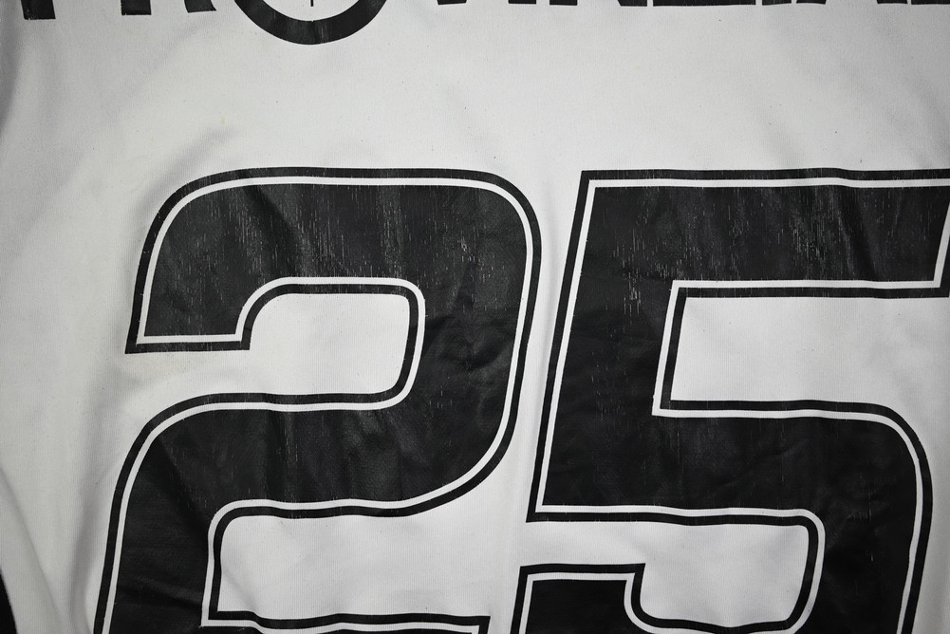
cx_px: 475
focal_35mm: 36
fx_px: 950
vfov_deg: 36.9
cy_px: 317
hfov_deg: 53.1
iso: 200
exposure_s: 1/125
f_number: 5
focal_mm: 36
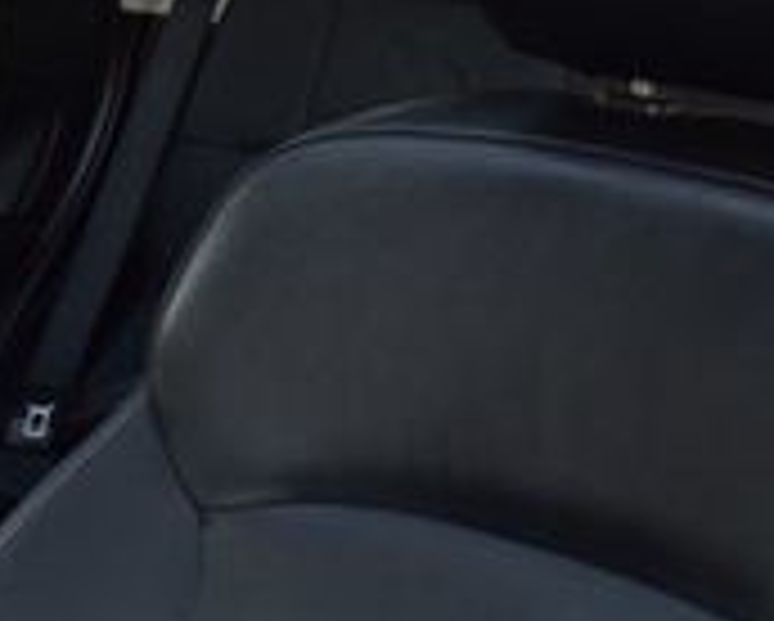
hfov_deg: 20.3
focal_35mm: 94
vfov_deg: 16.2
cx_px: 234
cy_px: 81
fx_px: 2156
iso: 400
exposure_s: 1/30
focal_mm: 18
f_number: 7.1
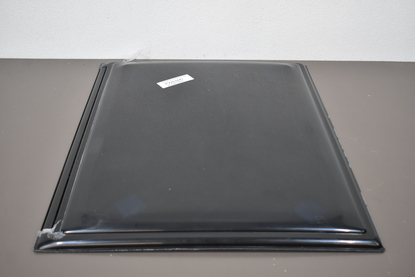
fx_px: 501
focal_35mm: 44
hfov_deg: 45.0
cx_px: 208
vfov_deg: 30.9
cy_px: 138
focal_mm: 29
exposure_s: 1/160
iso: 800
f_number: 4.2
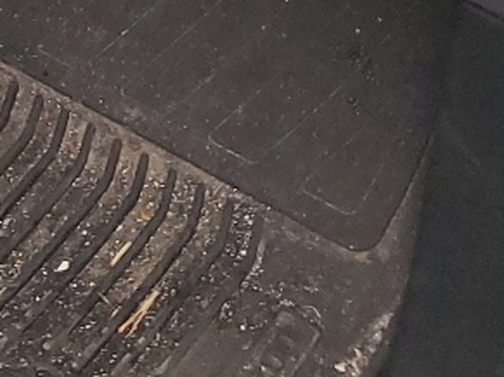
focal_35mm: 143
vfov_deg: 9.2
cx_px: -514
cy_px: -572
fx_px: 2081
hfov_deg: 12.2
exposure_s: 1/120
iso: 69
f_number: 1.5
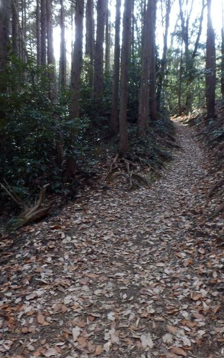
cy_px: 177
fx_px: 342
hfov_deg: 36.3
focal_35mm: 35
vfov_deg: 55.3
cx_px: 120
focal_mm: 4.2
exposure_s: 1/30
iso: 160
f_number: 3
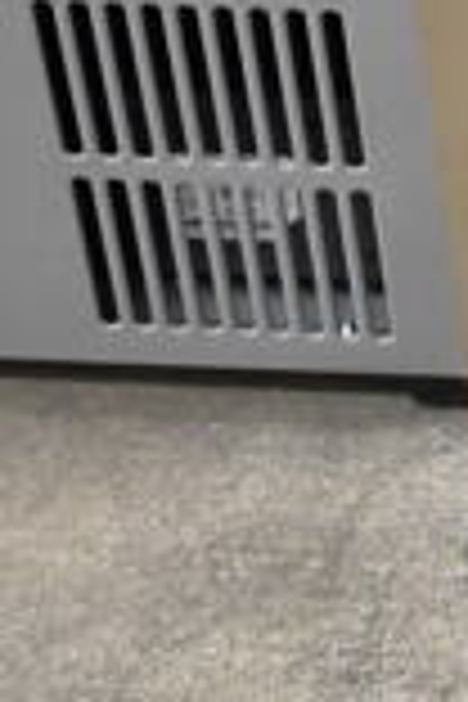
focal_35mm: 228
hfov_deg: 5.7
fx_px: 4446
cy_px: -799
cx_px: 1300
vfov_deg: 8.5
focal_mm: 26
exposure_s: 1/40
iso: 1600
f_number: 4
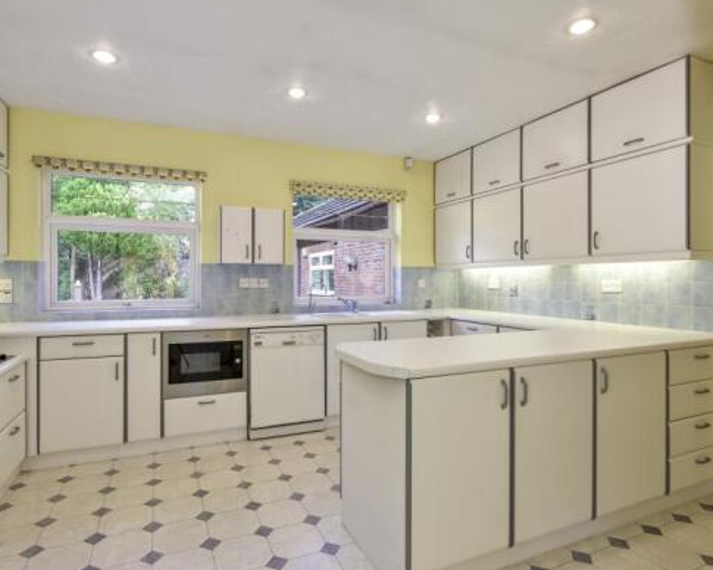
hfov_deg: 83.2
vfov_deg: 70.8
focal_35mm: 19
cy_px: 278
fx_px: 401
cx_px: 342
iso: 640
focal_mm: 10
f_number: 8
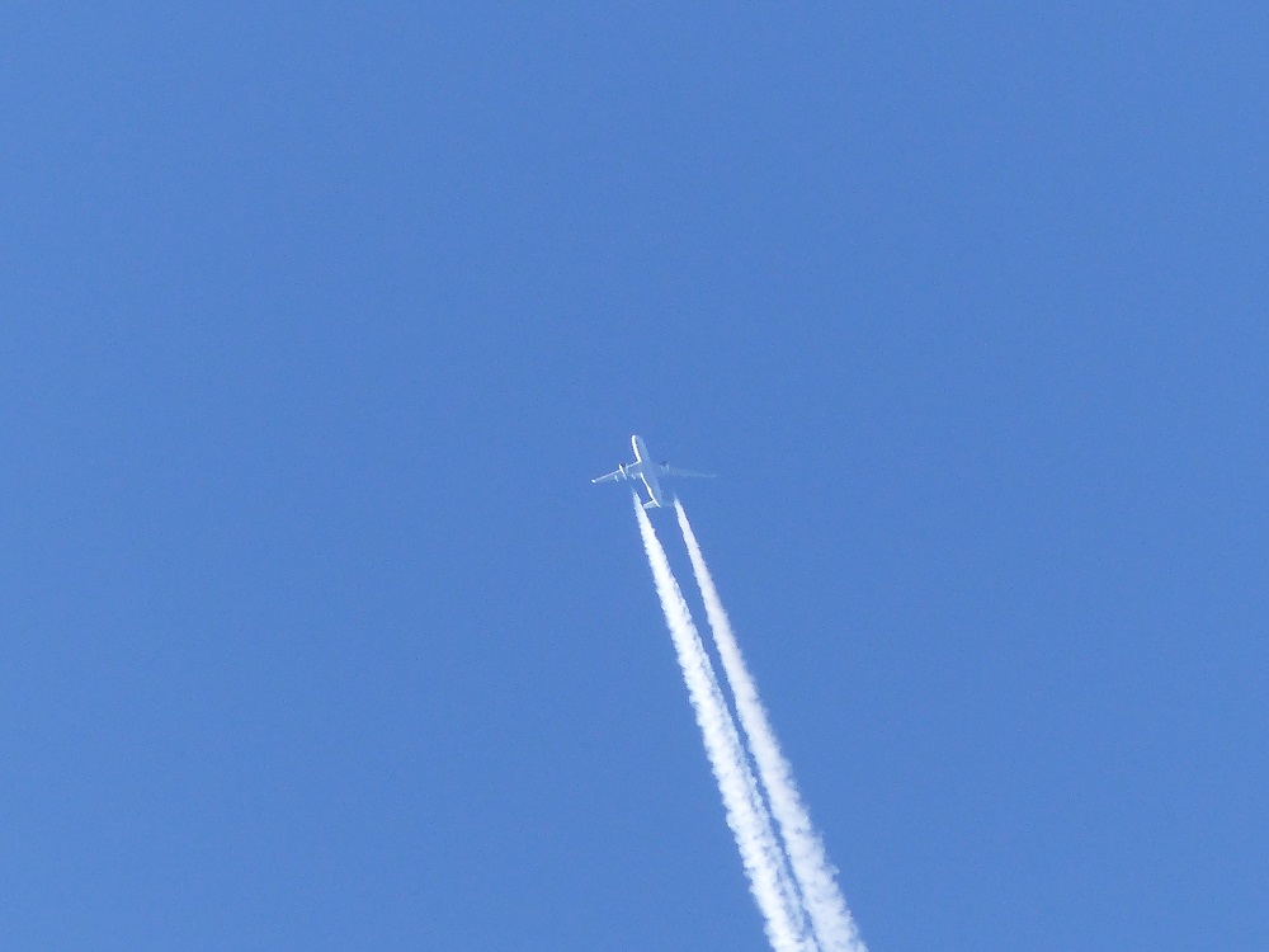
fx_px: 43991
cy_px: 476
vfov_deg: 1.2
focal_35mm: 1200
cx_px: 634
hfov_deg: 1.7
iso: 100
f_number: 4
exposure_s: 1/500
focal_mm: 108
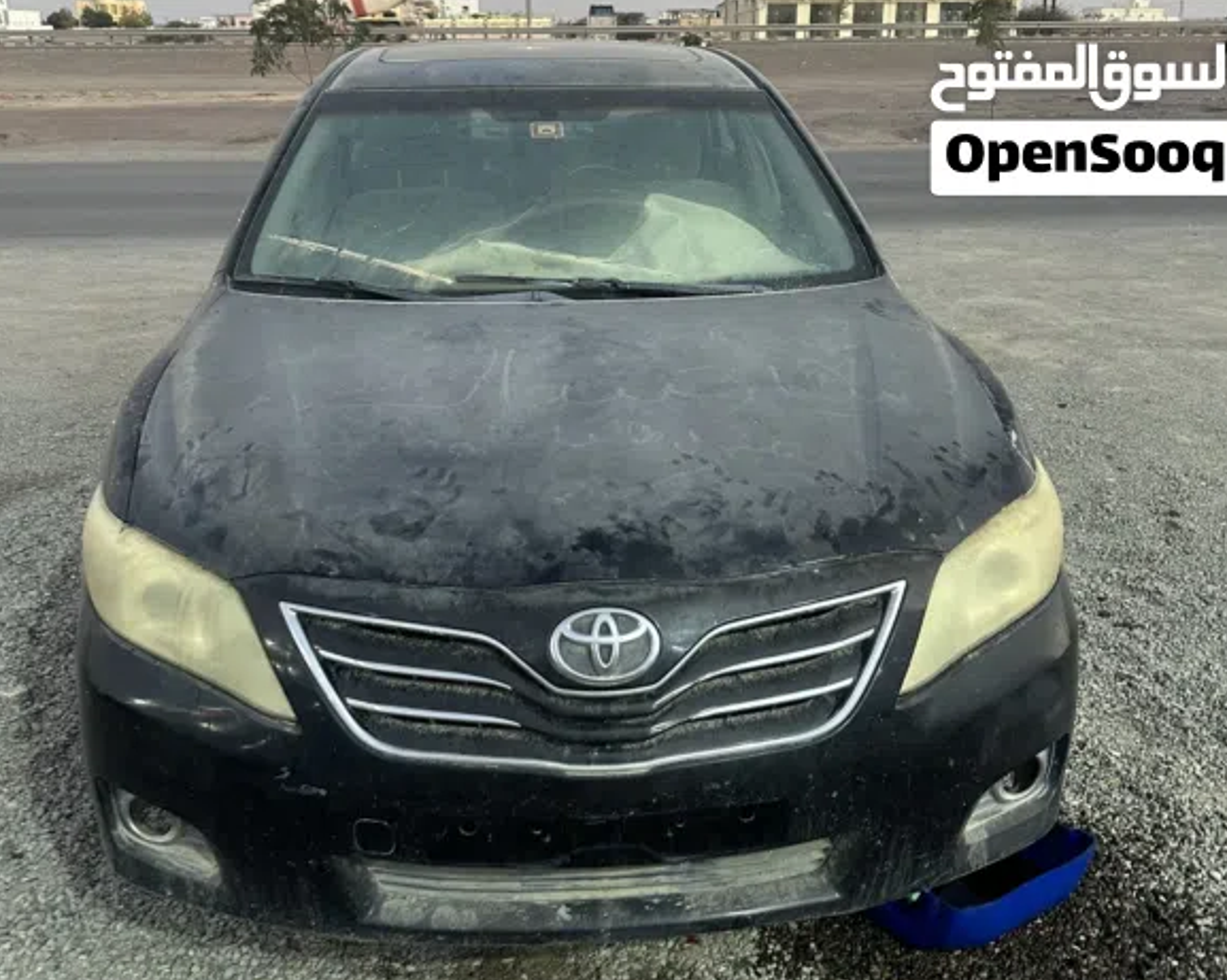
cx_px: 610
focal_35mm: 26
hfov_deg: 66.1
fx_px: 944
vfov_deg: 54.9
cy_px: 502
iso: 250
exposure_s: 1/50
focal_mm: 6.86
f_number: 1.78
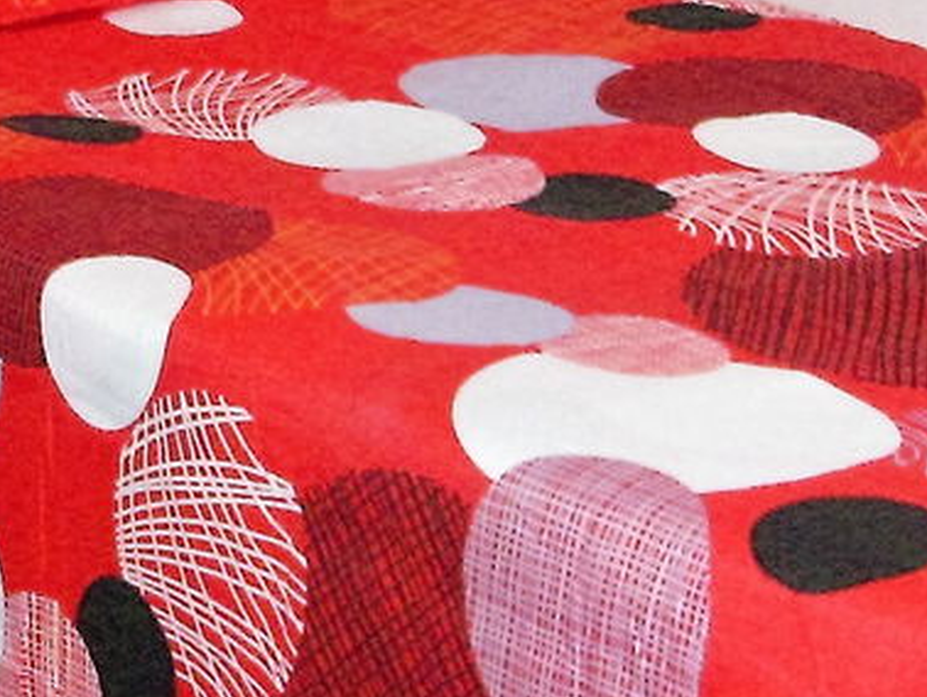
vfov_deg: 10.0
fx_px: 3966
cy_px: 231
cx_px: 365
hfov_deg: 13.3
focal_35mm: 148
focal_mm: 5.8
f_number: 2.6
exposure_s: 1/40
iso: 160
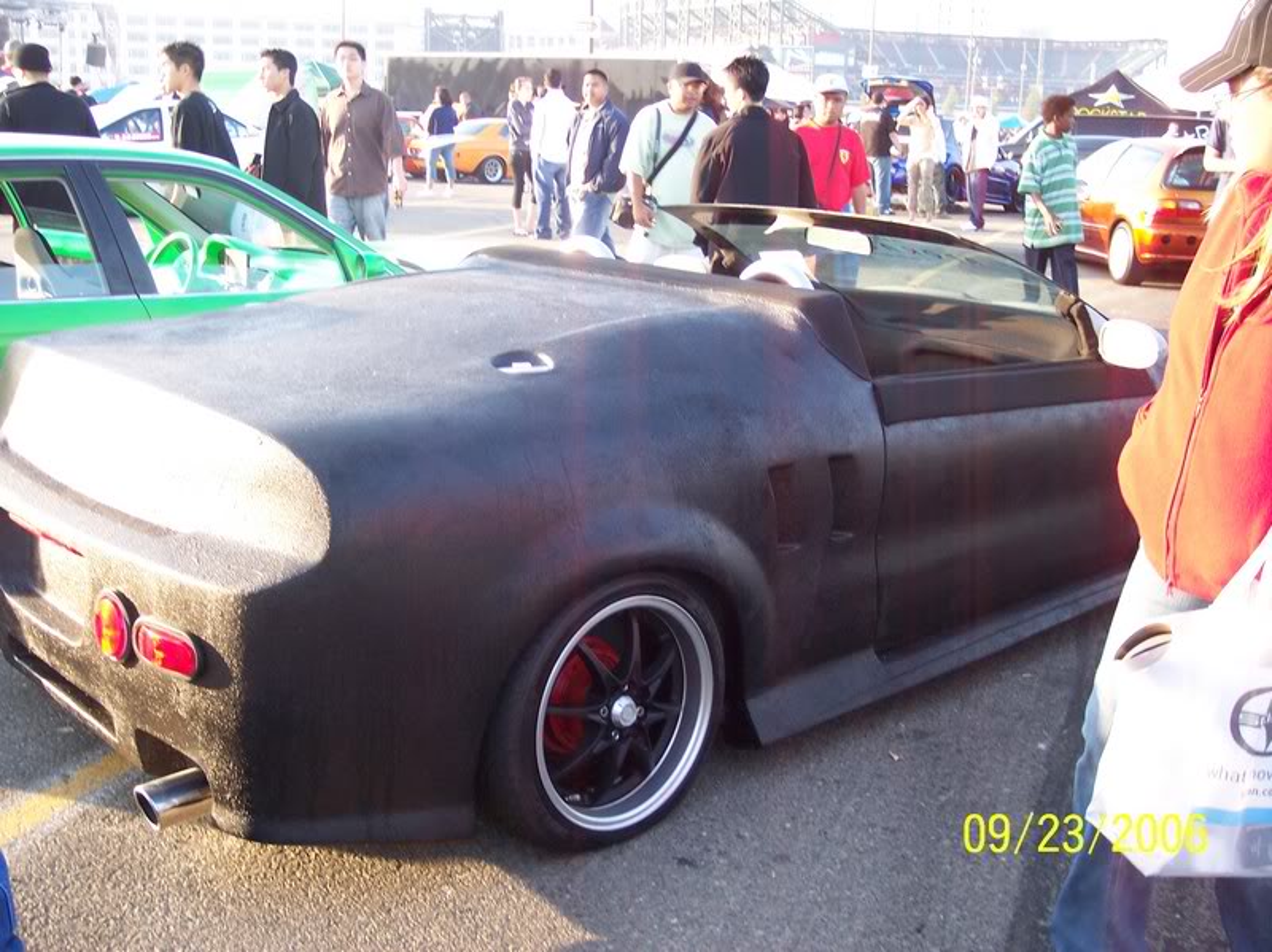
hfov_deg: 49.0
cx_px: 636
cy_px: 476
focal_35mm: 38
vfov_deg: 37.7
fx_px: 1396
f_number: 2.8
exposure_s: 1/125
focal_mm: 8
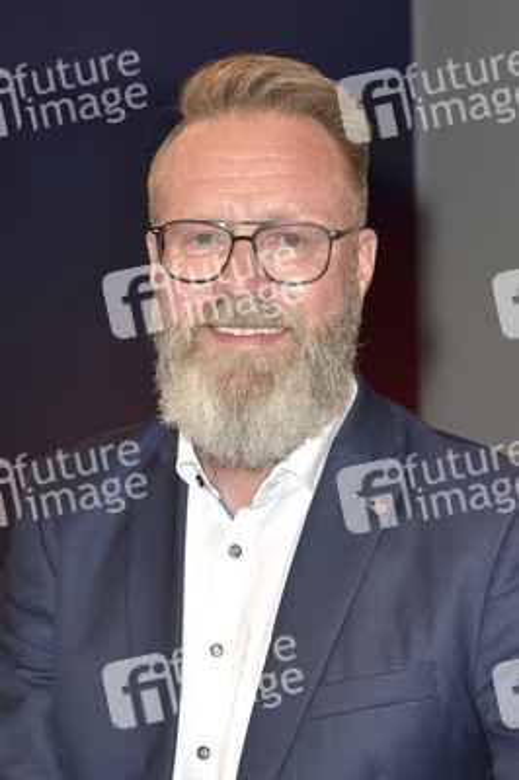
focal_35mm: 62
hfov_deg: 21.9
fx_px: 1343
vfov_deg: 32.4
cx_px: 260
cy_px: 390
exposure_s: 1/200
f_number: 5.6
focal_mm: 62
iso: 640
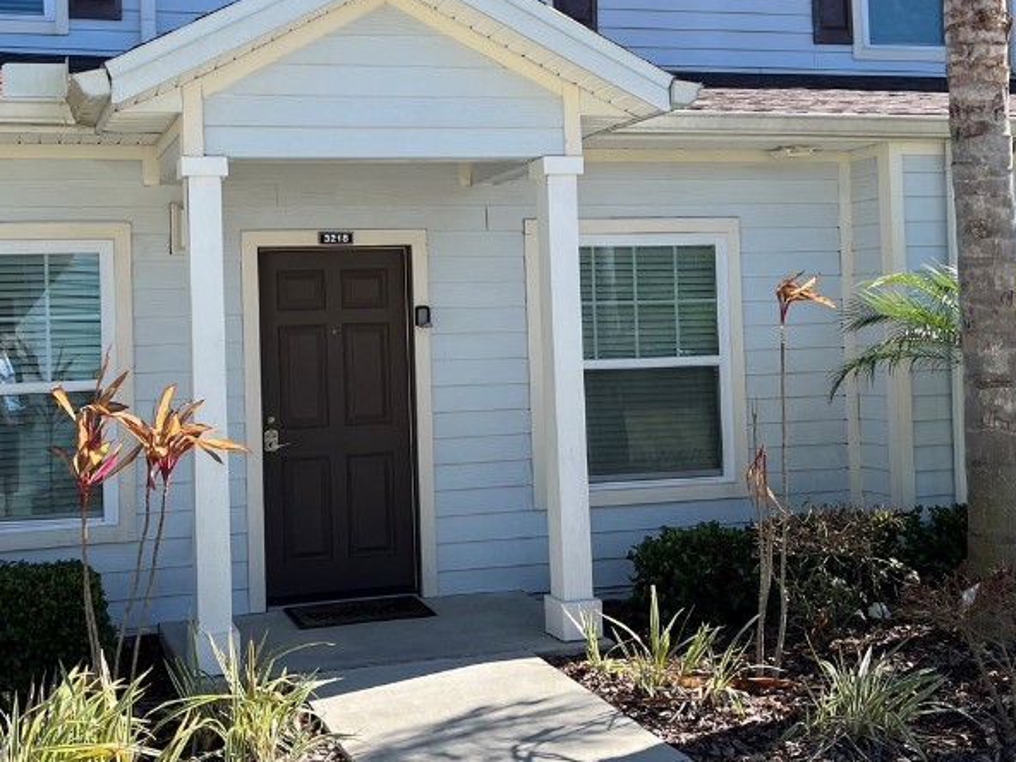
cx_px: 371
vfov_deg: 32.0
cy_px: 269
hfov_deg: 41.7
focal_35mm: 45
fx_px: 1321
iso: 50
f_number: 1.5
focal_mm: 5.7
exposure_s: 1/1751
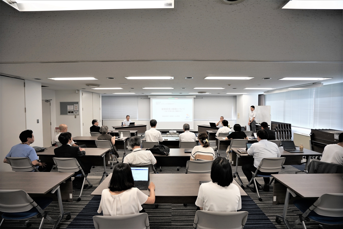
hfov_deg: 96.7
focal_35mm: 16
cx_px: 172
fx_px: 152
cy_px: 114
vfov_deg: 73.7
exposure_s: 1/60
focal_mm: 16
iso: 320
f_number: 4
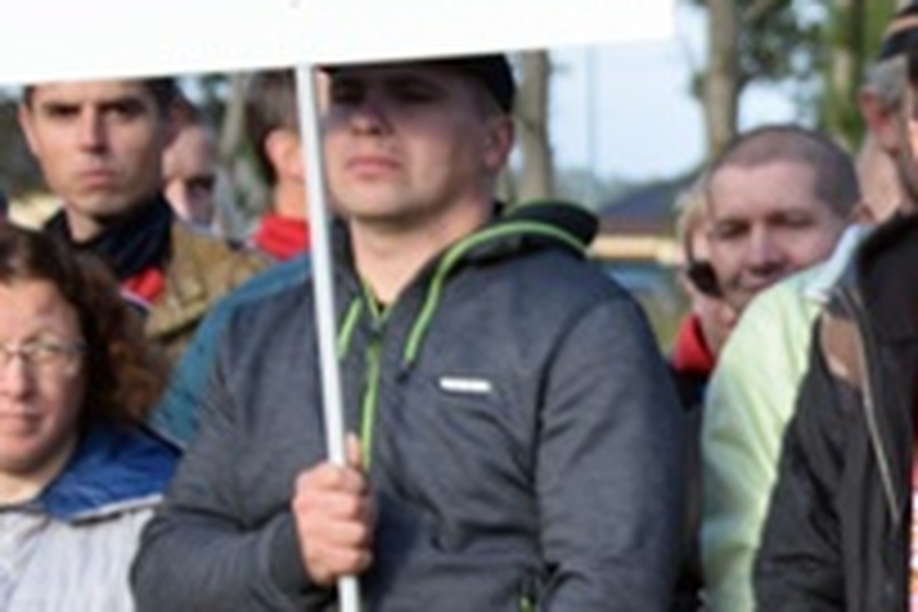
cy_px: 711
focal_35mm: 298
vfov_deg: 4.6
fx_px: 7604
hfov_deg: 6.7
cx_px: 1683
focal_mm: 45
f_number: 4.8
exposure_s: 1/200
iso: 100
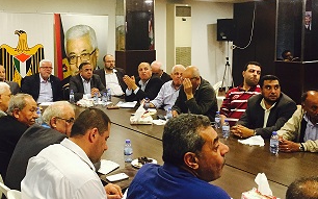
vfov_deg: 31.1
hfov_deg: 48.1
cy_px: 73
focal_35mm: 41
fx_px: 355
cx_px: 137
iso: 250
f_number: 2.2
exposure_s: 1/30
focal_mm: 4.15
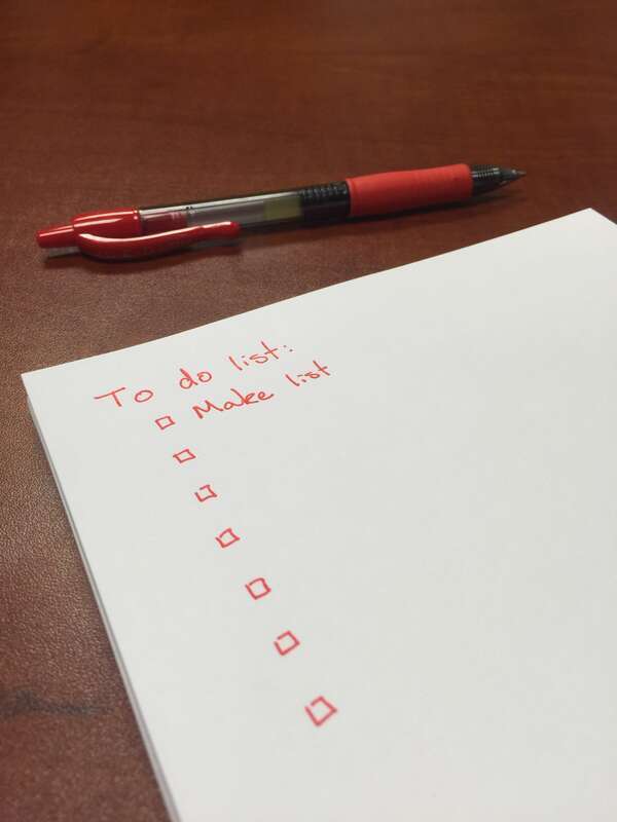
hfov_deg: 48.2
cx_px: 308
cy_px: 411
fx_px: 689
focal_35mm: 29
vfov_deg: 61.7
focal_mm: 4.15
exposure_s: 1/40
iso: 32
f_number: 2.2
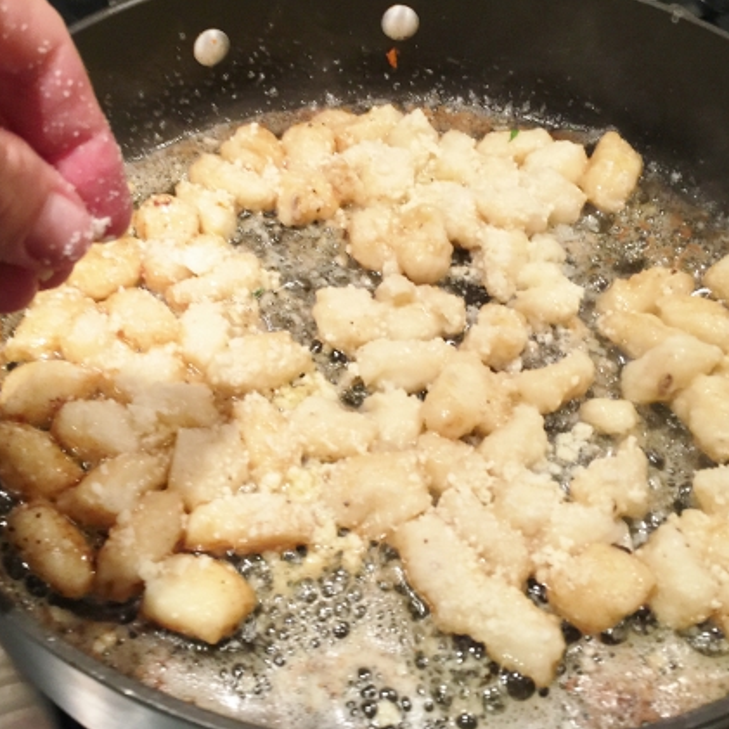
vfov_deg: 42.8
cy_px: 365
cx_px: 310
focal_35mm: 39
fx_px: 929
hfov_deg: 42.7
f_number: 2.2
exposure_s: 1/15
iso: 40
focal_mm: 4.15
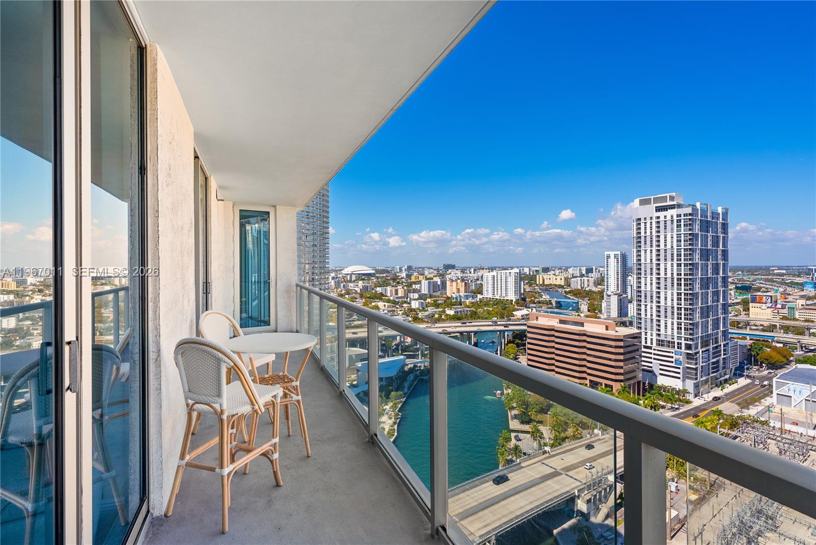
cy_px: 272
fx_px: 385
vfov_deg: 70.5
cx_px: 408
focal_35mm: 17
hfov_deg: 93.3
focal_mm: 17
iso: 400
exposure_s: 1/250
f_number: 8
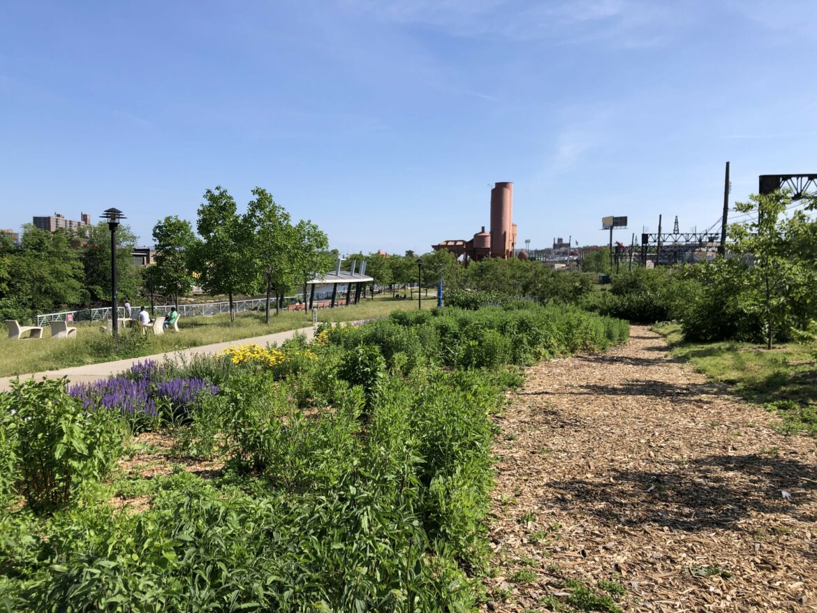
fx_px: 661
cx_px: 408
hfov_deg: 63.4
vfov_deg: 49.8
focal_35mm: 28
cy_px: 306
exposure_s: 1/1946
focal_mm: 4
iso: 20
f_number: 1.8
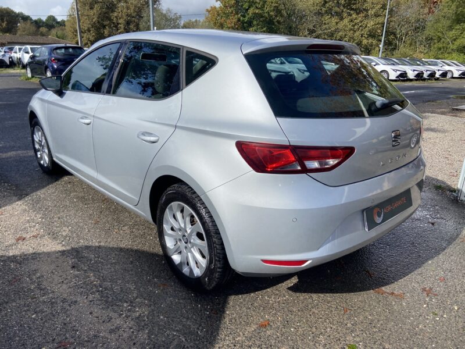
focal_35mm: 26
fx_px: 349
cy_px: 174
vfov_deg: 53.1
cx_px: 232
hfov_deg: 67.3
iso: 32
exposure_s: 1/3846
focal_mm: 4.25
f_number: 1.8
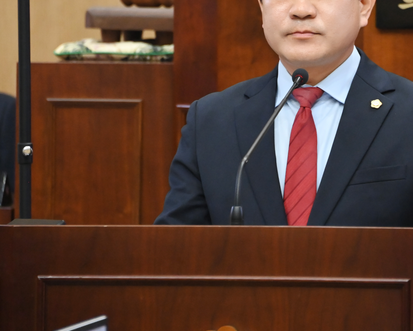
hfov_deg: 3.6
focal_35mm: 543
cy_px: 70
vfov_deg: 2.9
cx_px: 324
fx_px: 6638
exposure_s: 1/200
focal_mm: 300
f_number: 6.3
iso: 8000
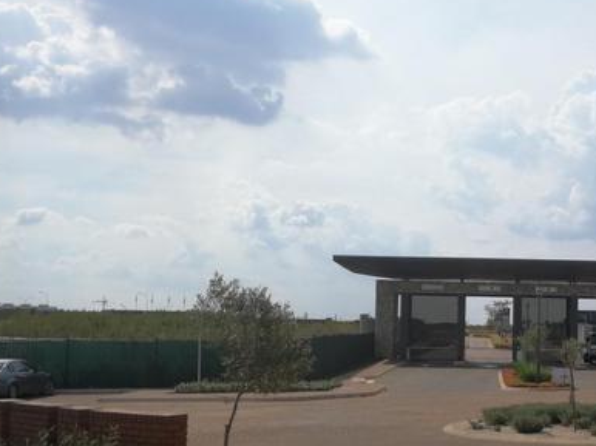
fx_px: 964
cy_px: 318
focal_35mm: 56
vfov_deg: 25.8
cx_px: 545
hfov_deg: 32.5
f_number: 1.8
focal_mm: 3.95
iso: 50
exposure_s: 1/3215
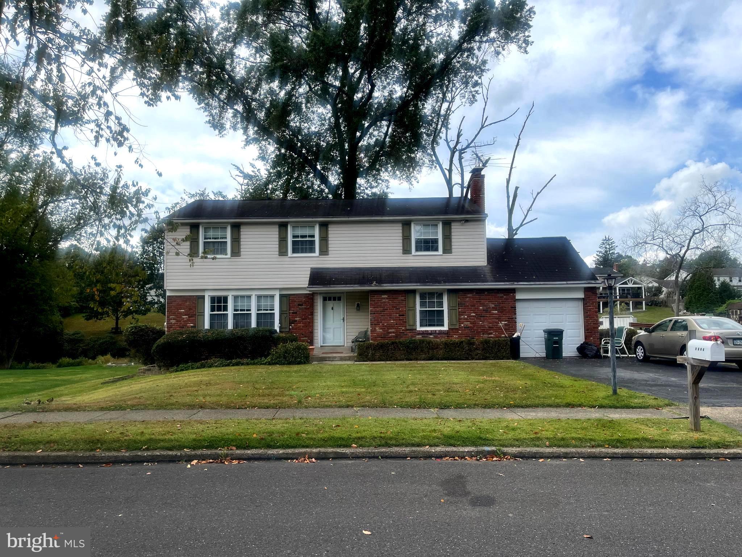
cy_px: 278
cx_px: 371
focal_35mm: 26
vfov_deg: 53.1
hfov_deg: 67.3
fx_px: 557
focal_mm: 5.1
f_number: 1.6
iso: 50
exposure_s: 1/3215
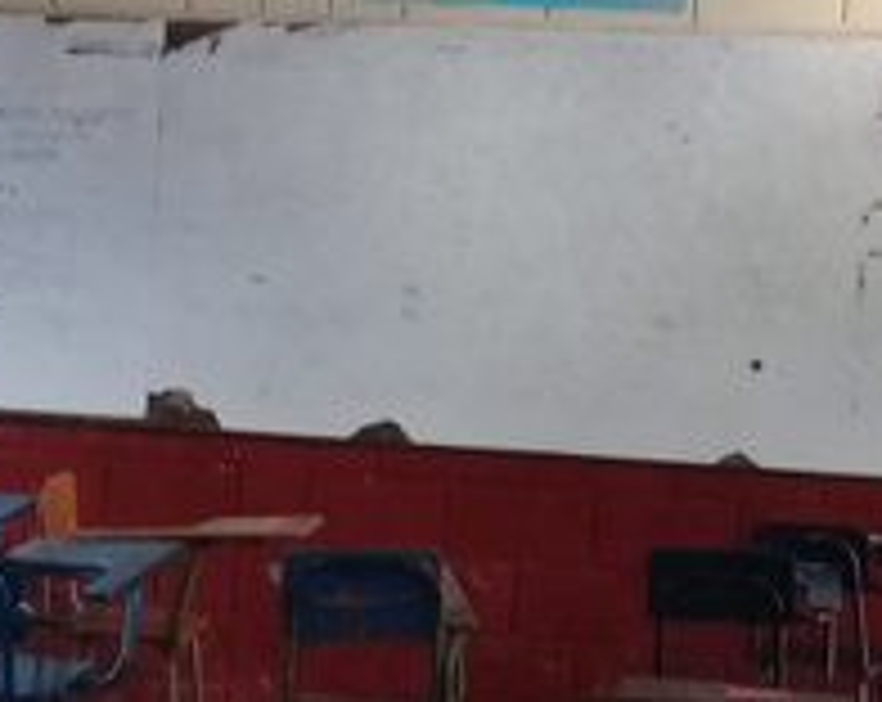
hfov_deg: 19.4
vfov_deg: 15.4
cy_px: 144
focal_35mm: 99
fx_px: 2579
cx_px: 364
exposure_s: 1/17
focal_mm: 3.3
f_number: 2.2
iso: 200
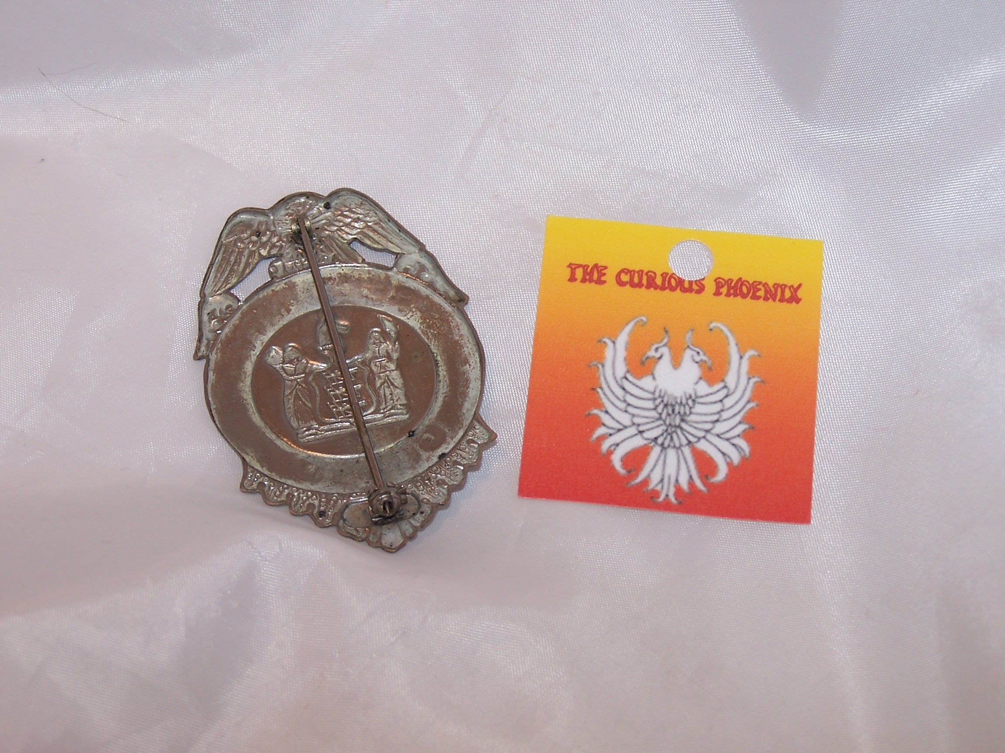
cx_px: 502
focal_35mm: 75
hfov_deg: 26.0
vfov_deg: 19.6
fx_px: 2177
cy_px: 376
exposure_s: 1/60
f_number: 3.2
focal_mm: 12.4
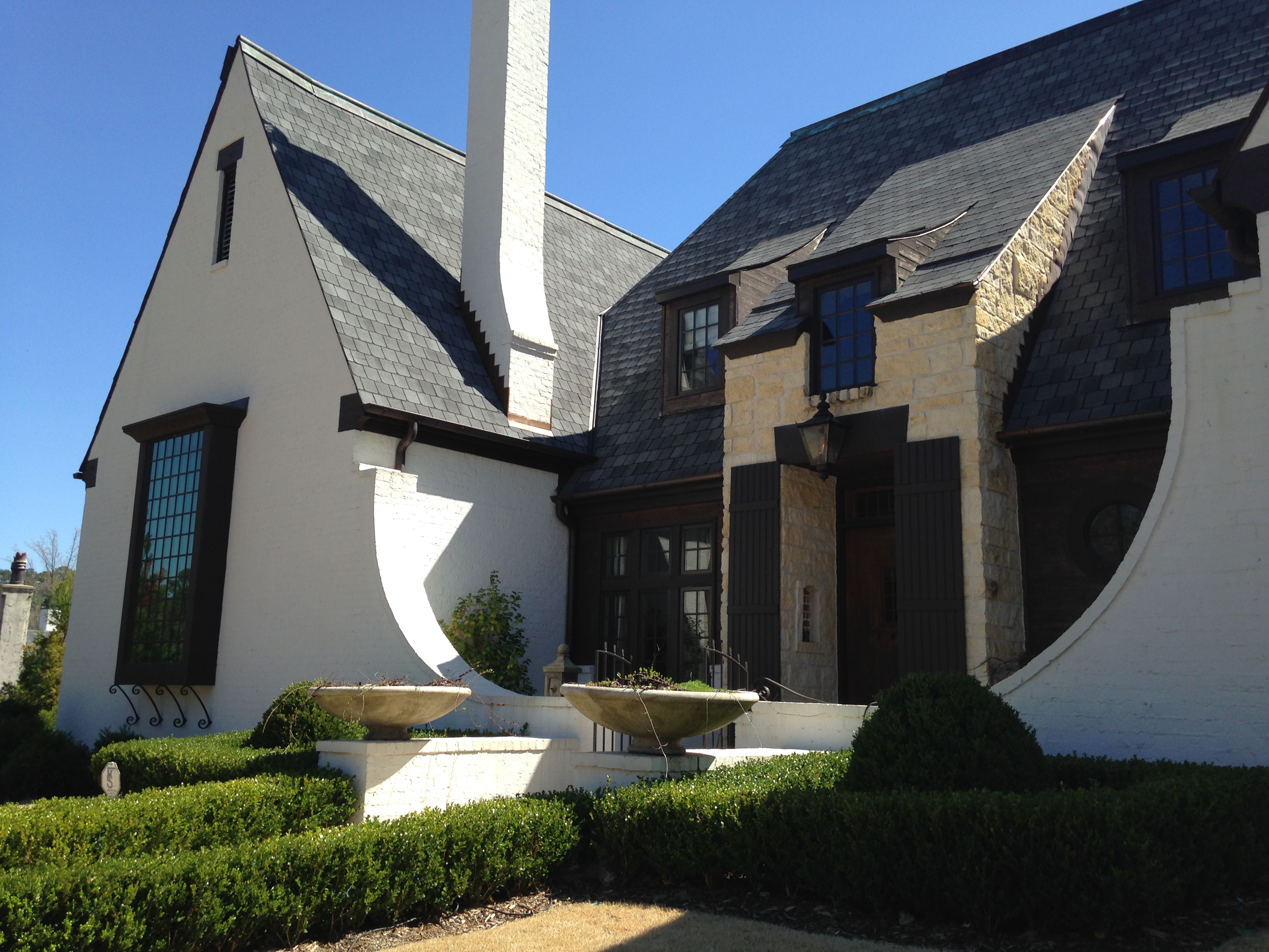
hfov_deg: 55.4
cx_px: 634
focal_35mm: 33
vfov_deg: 42.9
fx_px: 1210
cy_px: 476
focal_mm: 4.12
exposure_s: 1/935
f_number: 2.4
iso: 50
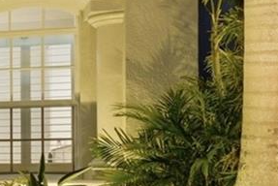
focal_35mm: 106
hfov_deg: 13.5
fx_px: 819
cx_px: -405
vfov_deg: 12.8
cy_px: 181
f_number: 9
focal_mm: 19
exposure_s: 1/4
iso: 400
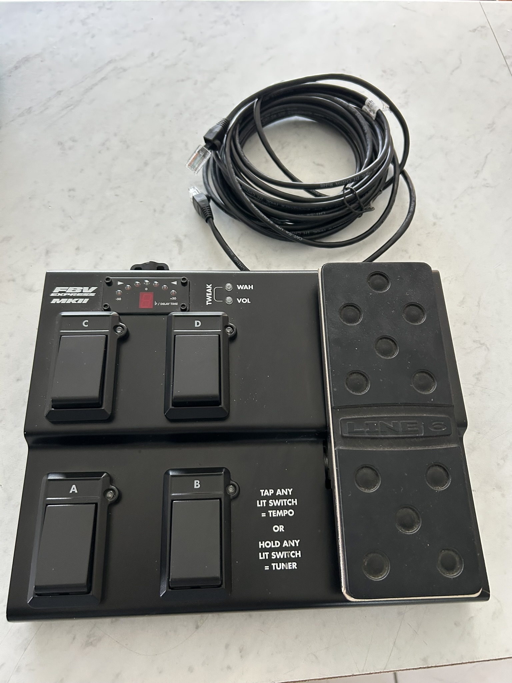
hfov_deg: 53.1
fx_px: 513
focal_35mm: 26
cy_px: 342
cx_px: 256
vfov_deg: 67.3
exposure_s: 1/60
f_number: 1.5
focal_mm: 5.7
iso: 250
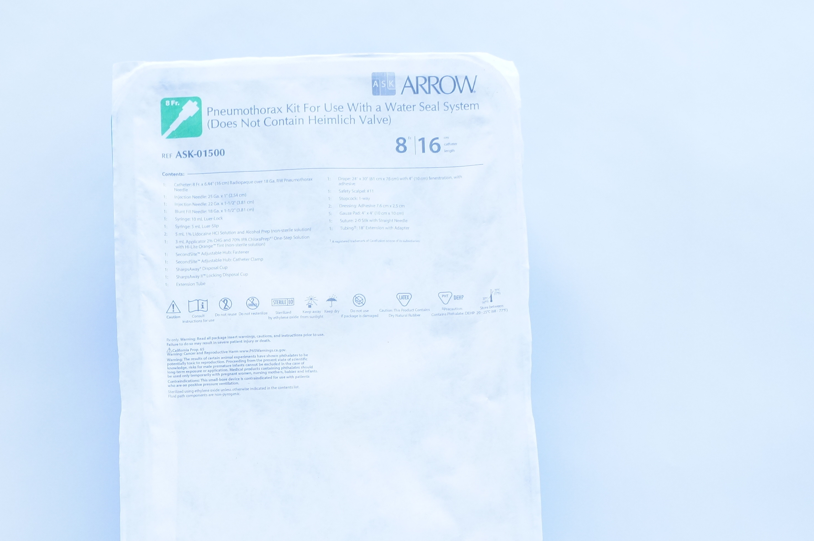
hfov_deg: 43.4
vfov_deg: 29.3
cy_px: 407
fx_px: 1016
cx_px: 325
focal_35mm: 45
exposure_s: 1/200
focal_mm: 18
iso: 800
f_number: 4.5
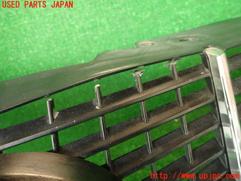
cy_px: 90
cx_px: 120
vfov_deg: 54.9
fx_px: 174
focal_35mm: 25
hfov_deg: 69.4
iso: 200
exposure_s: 1/50
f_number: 2
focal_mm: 4.5
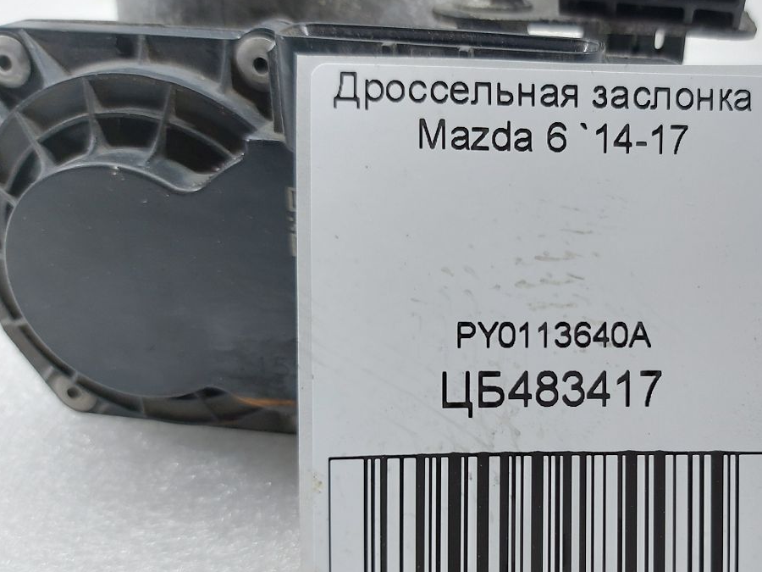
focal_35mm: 37
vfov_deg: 38.6
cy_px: 323
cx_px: 554
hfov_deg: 48.5
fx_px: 814
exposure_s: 1/50
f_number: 1.8
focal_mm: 5.23
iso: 100
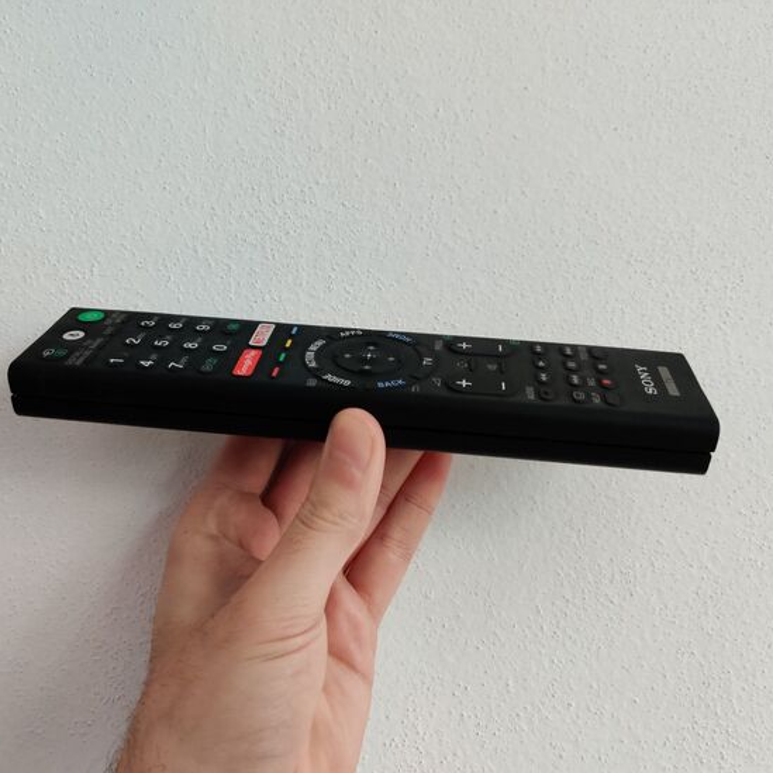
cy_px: 386
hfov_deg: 51.1
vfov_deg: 51.1
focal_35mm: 32
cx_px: 360
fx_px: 808
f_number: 1.65
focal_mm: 4.75
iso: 800
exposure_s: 1/50
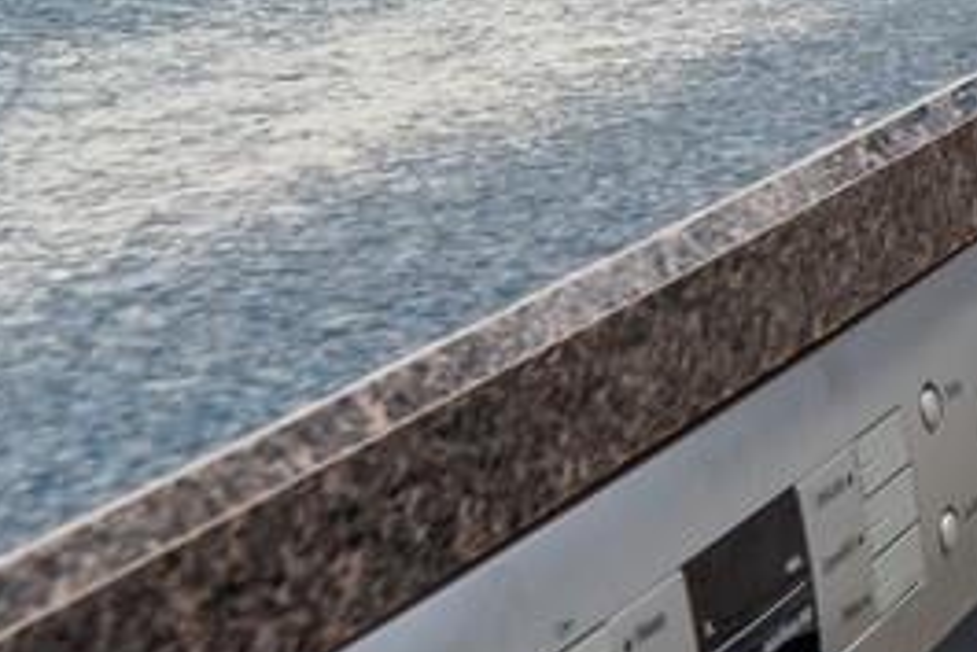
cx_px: 2039
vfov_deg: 11.8
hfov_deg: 14.9
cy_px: -499
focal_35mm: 108
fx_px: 2932
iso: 200
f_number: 8
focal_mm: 14
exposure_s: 1/6
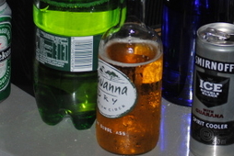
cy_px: -69
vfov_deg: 5.3
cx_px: 216
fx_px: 1689
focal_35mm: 260
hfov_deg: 7.9
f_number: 4
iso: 200
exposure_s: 1/60
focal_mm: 55
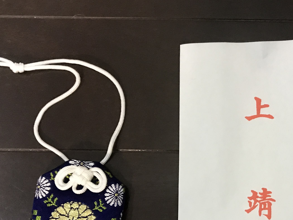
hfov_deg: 33.9
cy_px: 190
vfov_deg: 26.3
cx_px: 255
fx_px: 457
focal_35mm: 54
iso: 100
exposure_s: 1/15
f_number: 1.8
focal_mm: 3.99
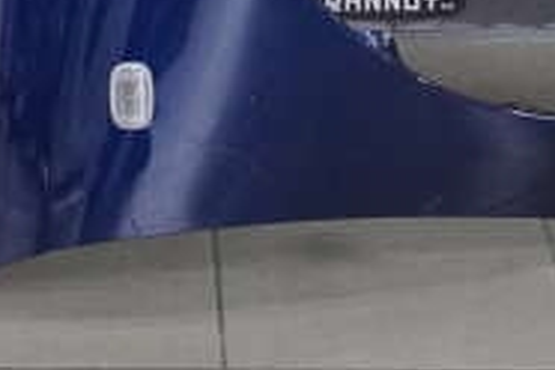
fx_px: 2729
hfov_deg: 11.6
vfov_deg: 7.5
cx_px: 173
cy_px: -363
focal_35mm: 177
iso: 2500
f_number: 4
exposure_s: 1/160
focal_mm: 20
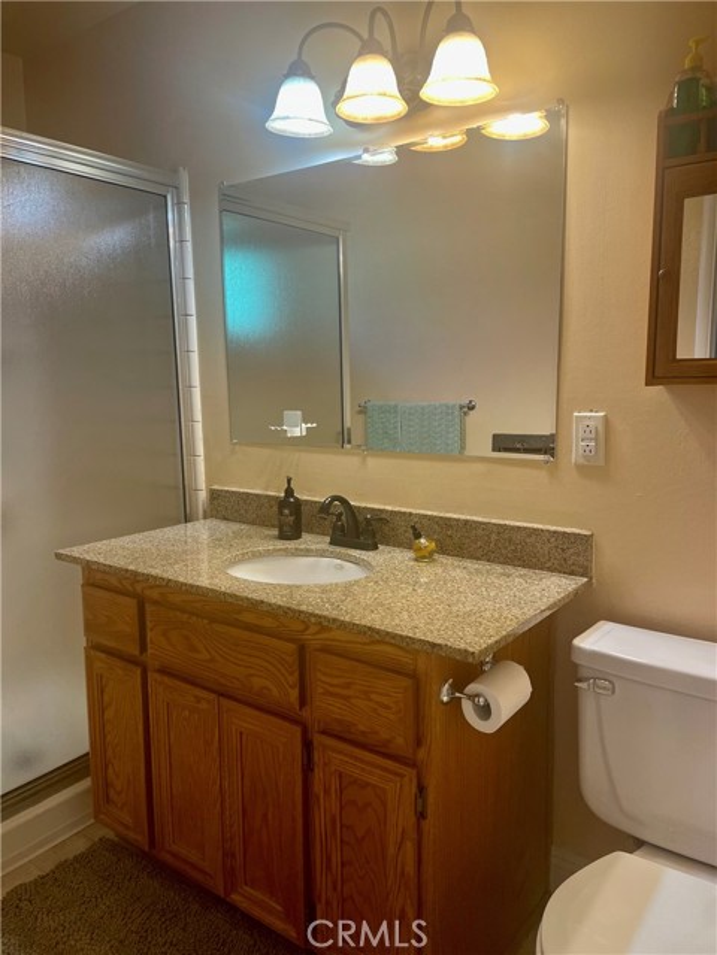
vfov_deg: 67.3
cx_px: 358
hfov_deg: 53.1
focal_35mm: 26
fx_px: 718
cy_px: 478
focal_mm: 4.2
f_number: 1.6
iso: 80
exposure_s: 1/60
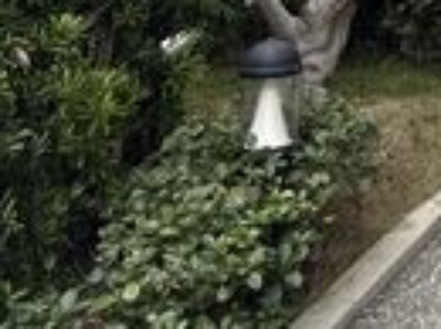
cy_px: -353
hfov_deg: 14.0
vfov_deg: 11.8
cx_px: 960
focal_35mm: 111
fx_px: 1412
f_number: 1.78
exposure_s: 1/360
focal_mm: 6.76
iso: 80
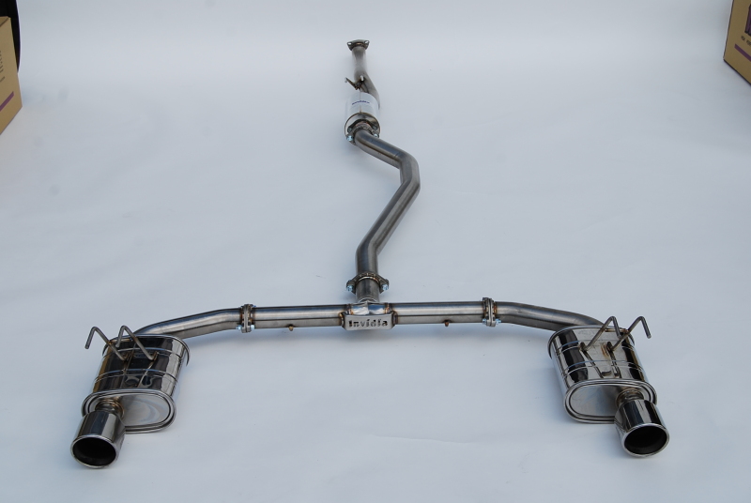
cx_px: 376
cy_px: 252
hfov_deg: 37.8
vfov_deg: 25.8
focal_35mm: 52
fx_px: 1097
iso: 100
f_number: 9
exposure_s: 1/320
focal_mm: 35
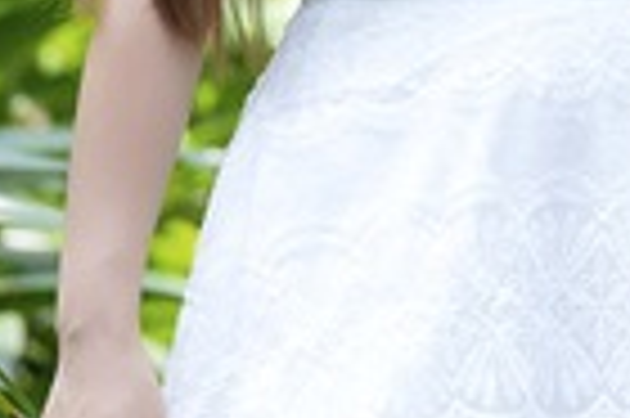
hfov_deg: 1.8
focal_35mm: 1175
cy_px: -196
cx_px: 1192
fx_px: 20538
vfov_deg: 1.2
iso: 250
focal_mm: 191
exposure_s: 1/400
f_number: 4.5
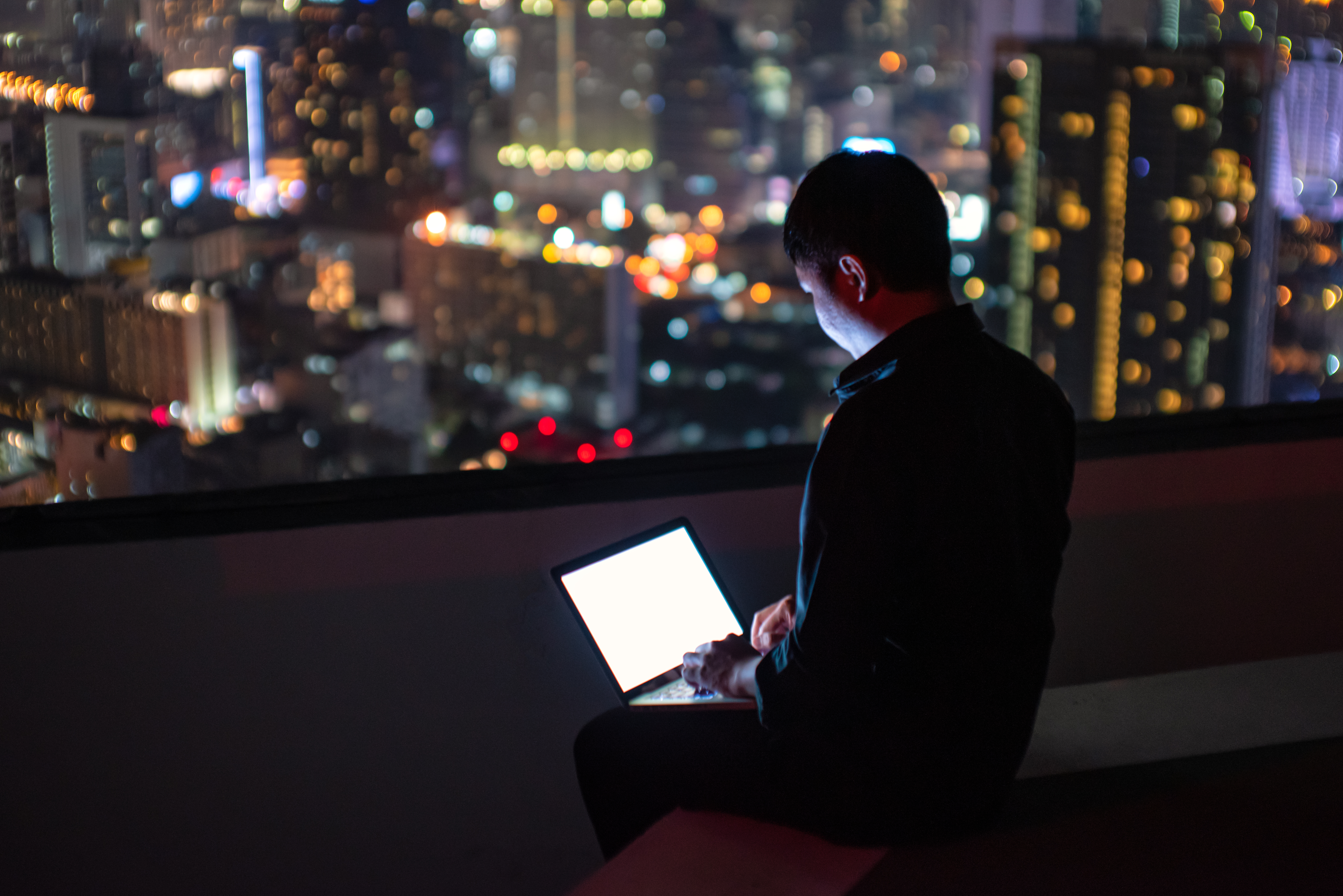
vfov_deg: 23.4
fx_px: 2164
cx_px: 654
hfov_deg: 34.5
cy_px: 397
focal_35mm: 58
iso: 800
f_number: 2
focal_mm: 50
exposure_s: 1/20
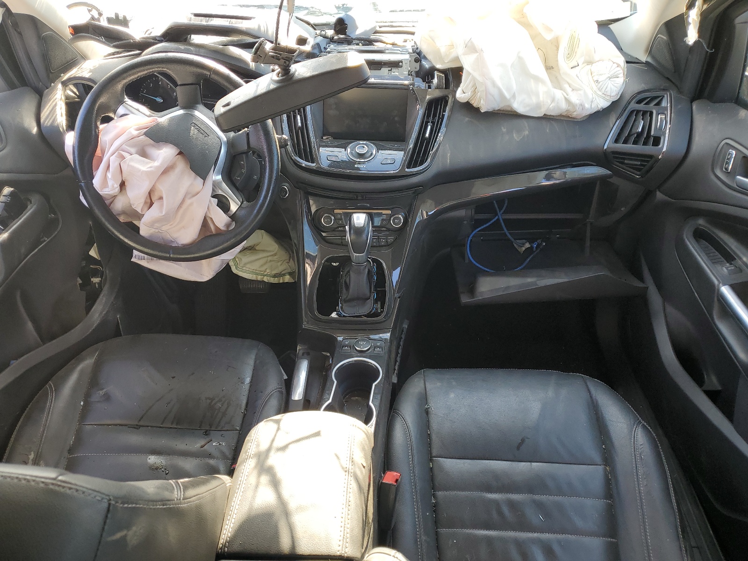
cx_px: 374
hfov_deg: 67.3
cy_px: 280
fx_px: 562
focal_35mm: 26
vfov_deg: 53.1
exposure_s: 1/156
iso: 50
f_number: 1.5
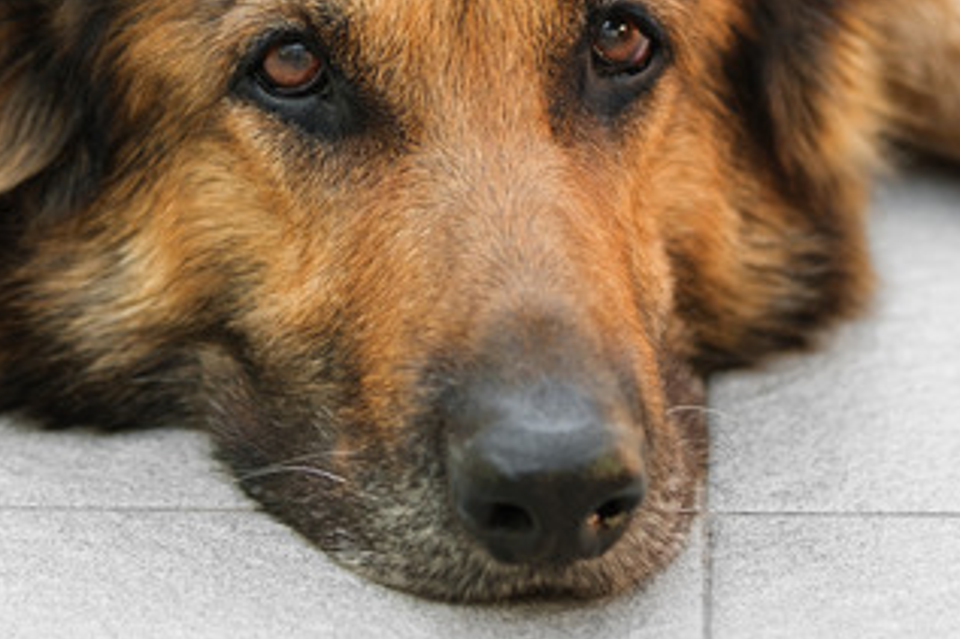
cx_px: 300
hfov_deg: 9.9
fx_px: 5517
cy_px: 9
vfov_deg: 6.6
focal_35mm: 207
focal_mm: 56
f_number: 2
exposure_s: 1/200
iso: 160
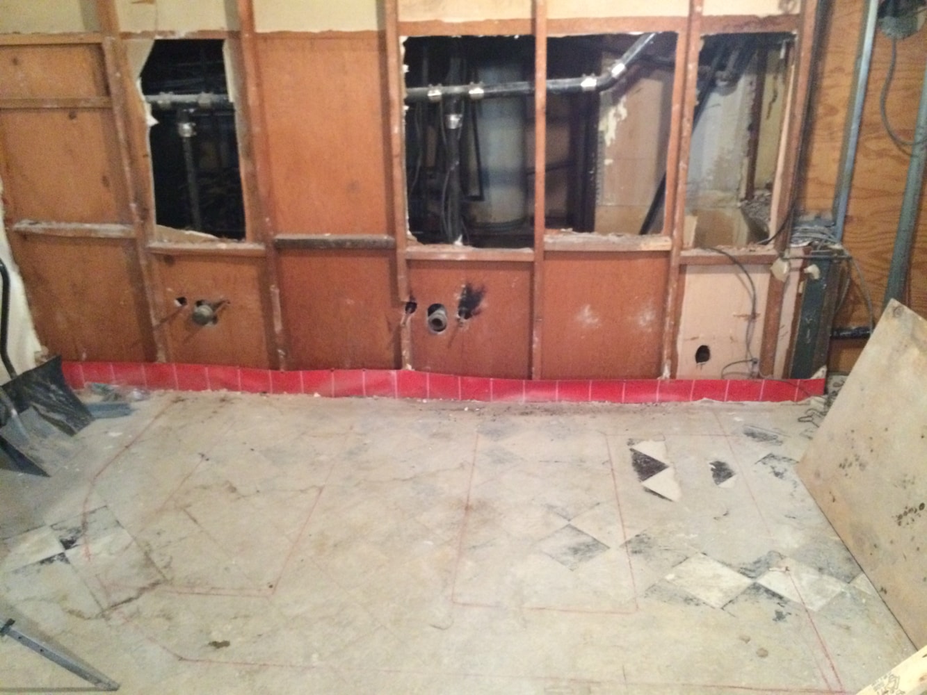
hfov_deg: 60.0
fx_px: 803
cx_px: 464
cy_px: 348
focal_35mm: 30
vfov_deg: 46.8
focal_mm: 4.12
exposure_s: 1/15
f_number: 2.2
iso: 400
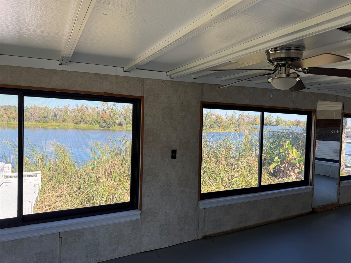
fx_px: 243
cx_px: 176
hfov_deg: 71.6
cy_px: 132
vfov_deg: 56.8
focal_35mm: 24
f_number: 1.78
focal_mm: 6.76
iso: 80
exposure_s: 1/722
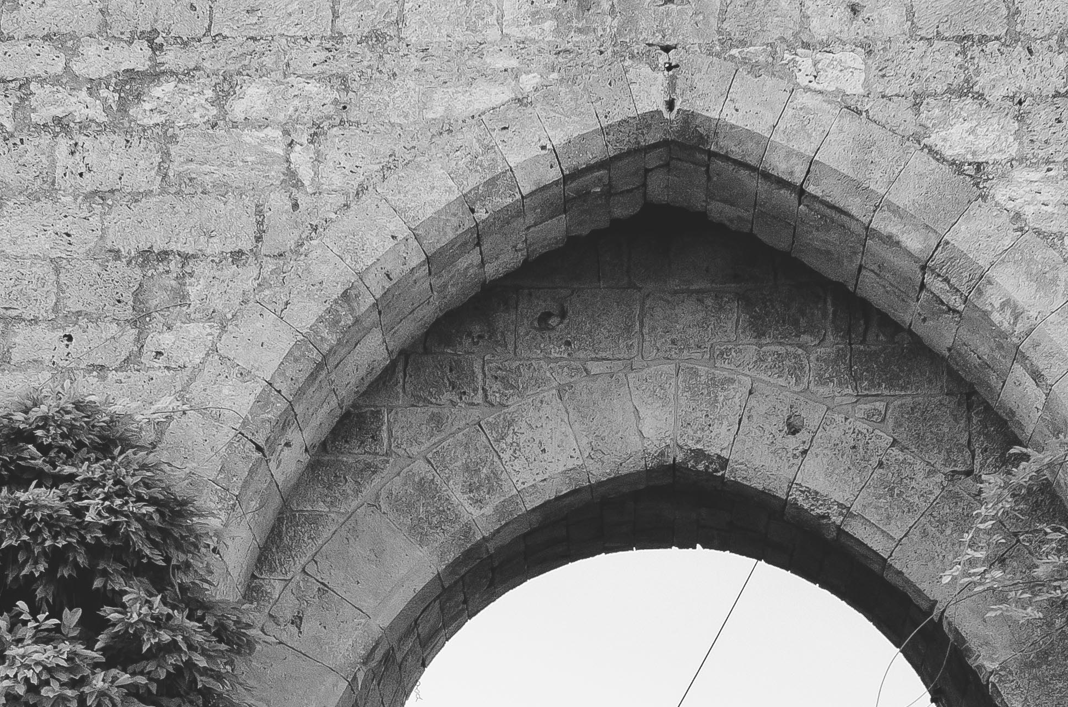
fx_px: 2694
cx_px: 579
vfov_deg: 14.6
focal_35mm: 91
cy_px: 808
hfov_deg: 22.4
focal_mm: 24
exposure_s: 1/640
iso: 560
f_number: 5.6
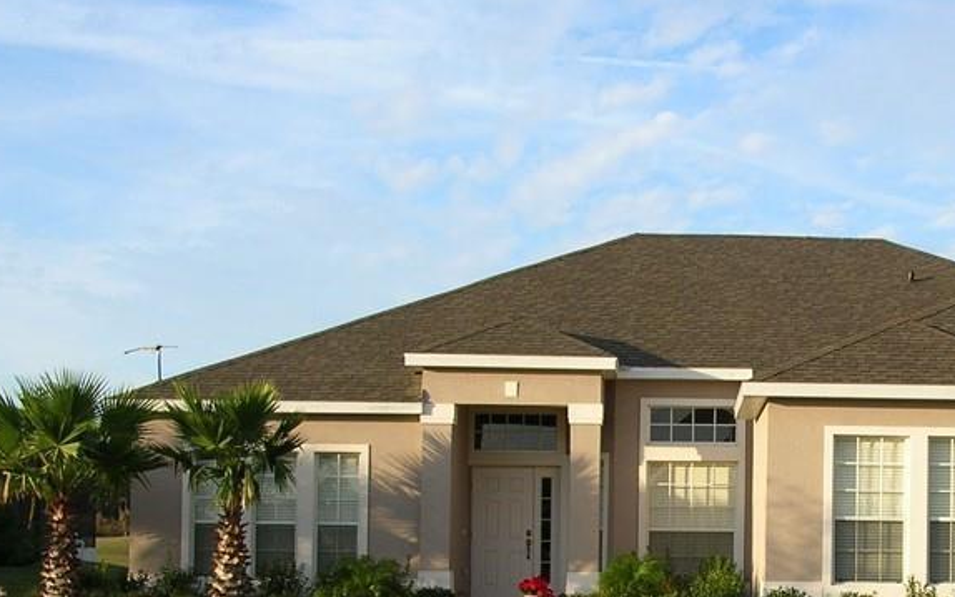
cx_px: 778
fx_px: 1770
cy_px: 544
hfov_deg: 29.4
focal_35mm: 68
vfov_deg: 18.8
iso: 50
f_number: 3.7
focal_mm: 6
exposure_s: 1/296
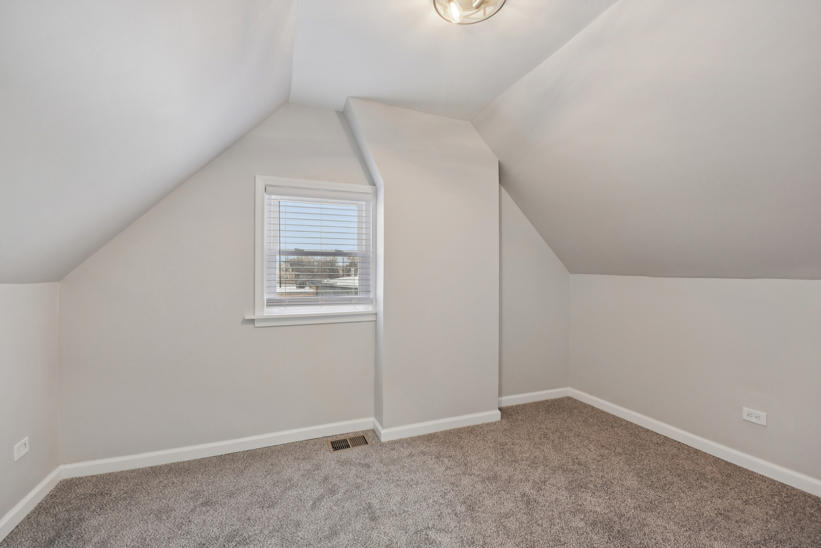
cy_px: 274
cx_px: 410
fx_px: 342
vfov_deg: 77.3
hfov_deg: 100.4
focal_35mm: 15
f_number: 8
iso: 400
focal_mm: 10
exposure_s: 1/15
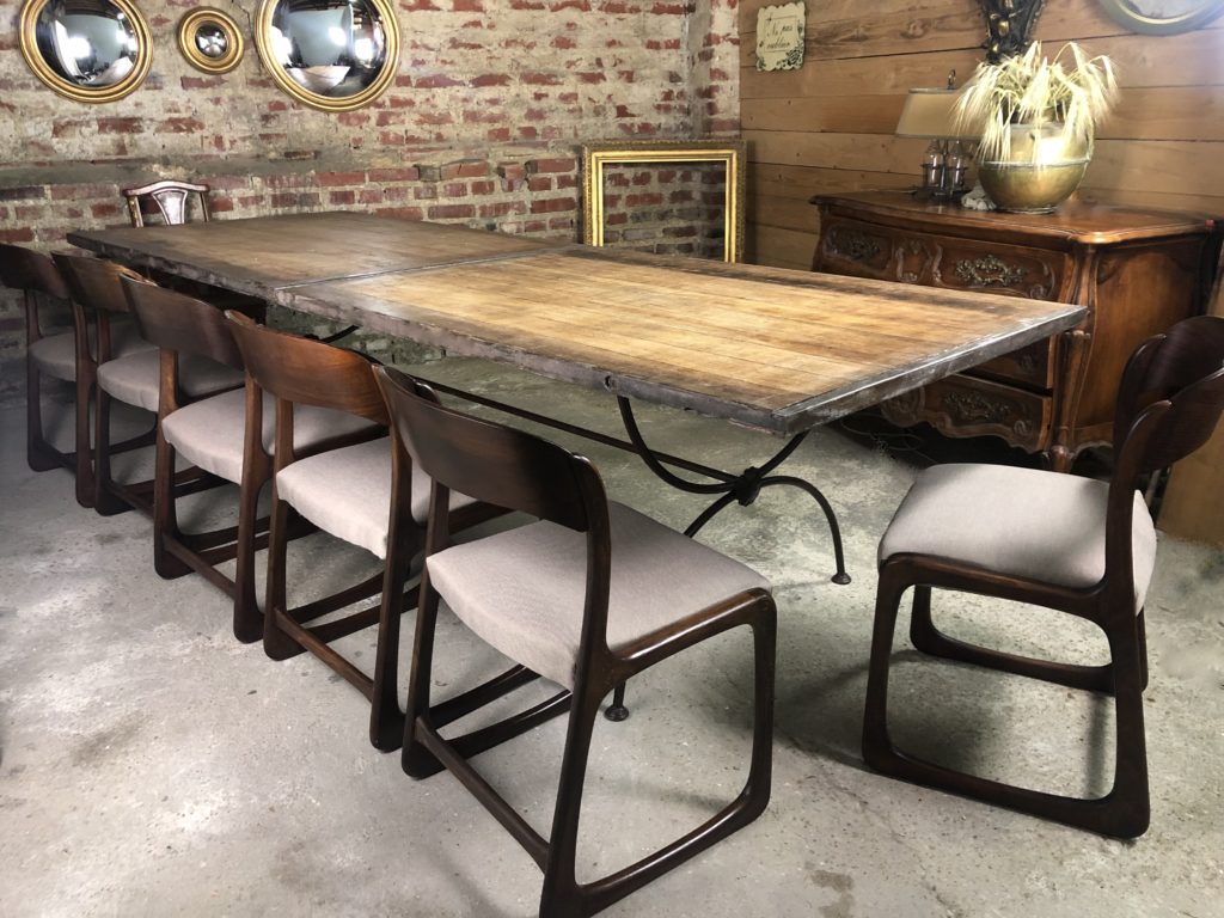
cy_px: 459
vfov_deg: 49.7
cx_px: 612
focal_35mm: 28
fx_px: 990
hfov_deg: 63.4
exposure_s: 1/17
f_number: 1.8
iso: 100
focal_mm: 4
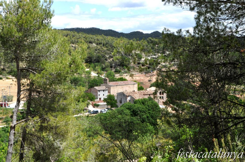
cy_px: 81
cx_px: 122
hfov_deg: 41.2
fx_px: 326
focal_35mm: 48
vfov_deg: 28.0
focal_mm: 32
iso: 1000
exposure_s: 1/640
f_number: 13
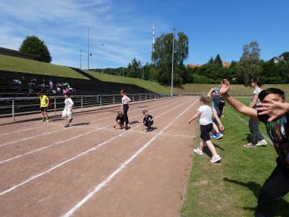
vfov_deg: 63.5
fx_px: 175
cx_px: 138
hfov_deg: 78.9
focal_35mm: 21
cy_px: 107
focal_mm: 3.6
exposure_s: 1/800
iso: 80
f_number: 4
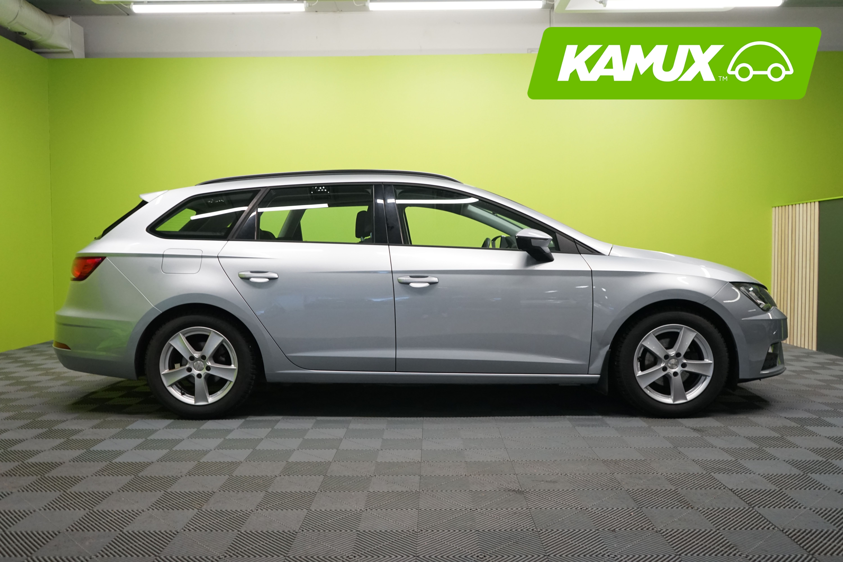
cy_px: 281
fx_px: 679
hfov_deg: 63.7
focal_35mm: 29
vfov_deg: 45.0
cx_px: 422
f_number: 4.5
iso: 2000
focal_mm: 29
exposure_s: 1/50
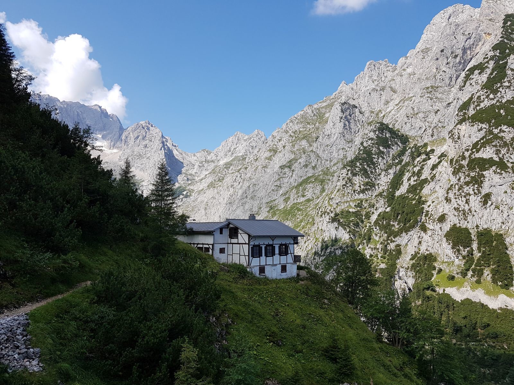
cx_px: 257
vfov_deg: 53.1
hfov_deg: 67.3
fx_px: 386
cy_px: 192
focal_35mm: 26
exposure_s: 1/1552
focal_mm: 4.2
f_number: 1.7
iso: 50
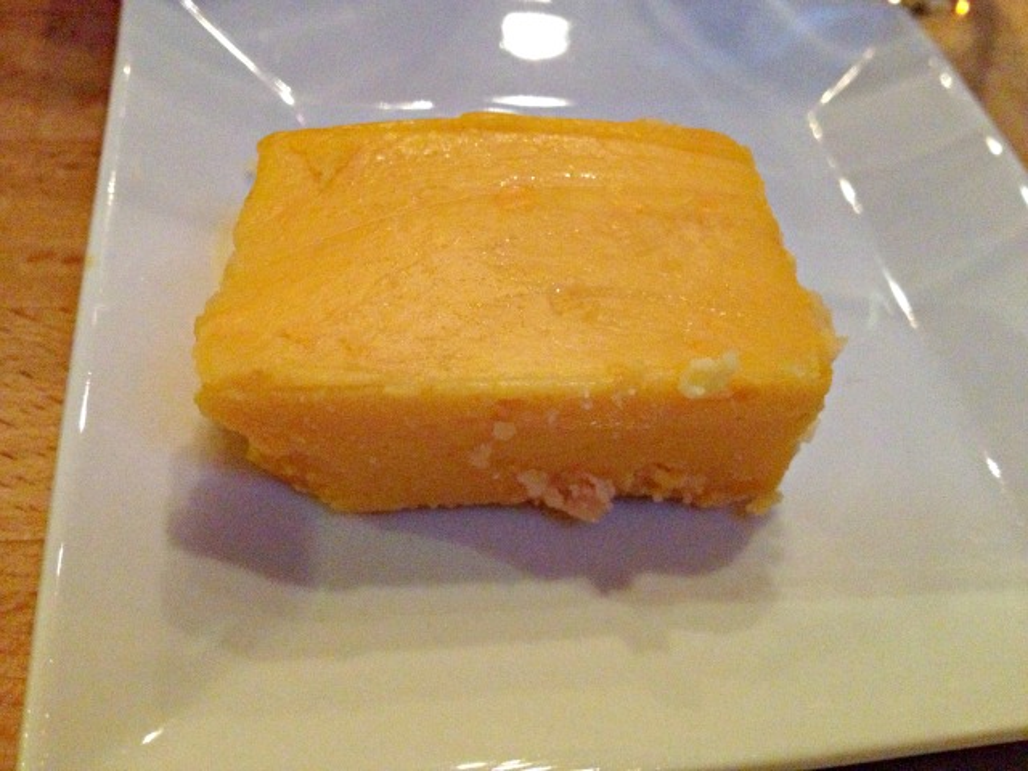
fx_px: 1039
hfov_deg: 52.6
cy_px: 386
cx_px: 514
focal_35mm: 35
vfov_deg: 40.7
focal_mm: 4.28
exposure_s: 1/15
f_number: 2.4
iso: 800
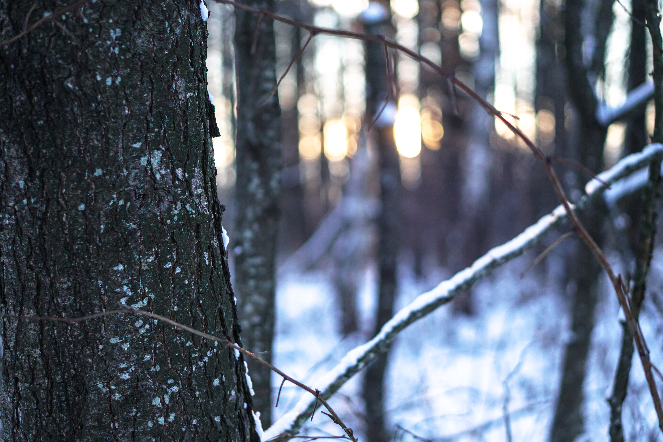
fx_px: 1381
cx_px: 332
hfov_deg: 27.0
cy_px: 221
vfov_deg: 18.2
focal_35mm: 75
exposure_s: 1/500
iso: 100
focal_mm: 50
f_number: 1.8
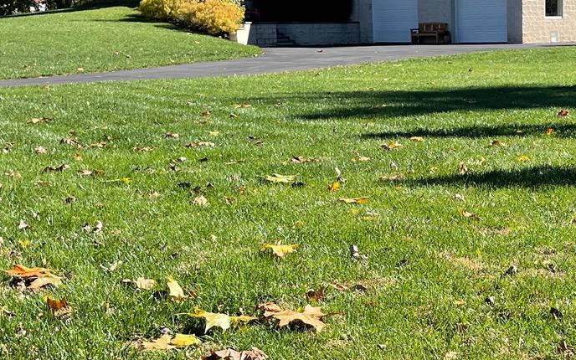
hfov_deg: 24.6
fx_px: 1287
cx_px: 495
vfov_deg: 15.8
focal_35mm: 82
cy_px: 295
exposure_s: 1/1534
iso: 32
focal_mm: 5.1
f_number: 1.6
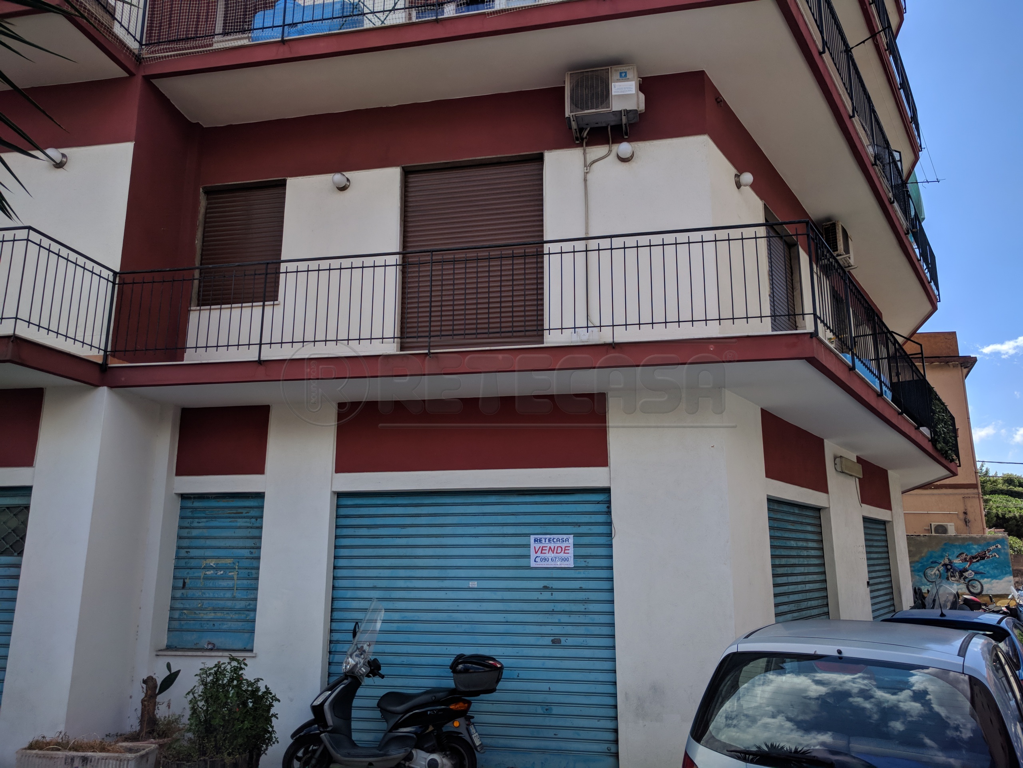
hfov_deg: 67.3
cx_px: 512
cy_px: 384
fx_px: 768
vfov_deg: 53.1
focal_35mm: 26
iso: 60
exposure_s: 1/2101
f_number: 2
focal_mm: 4.67
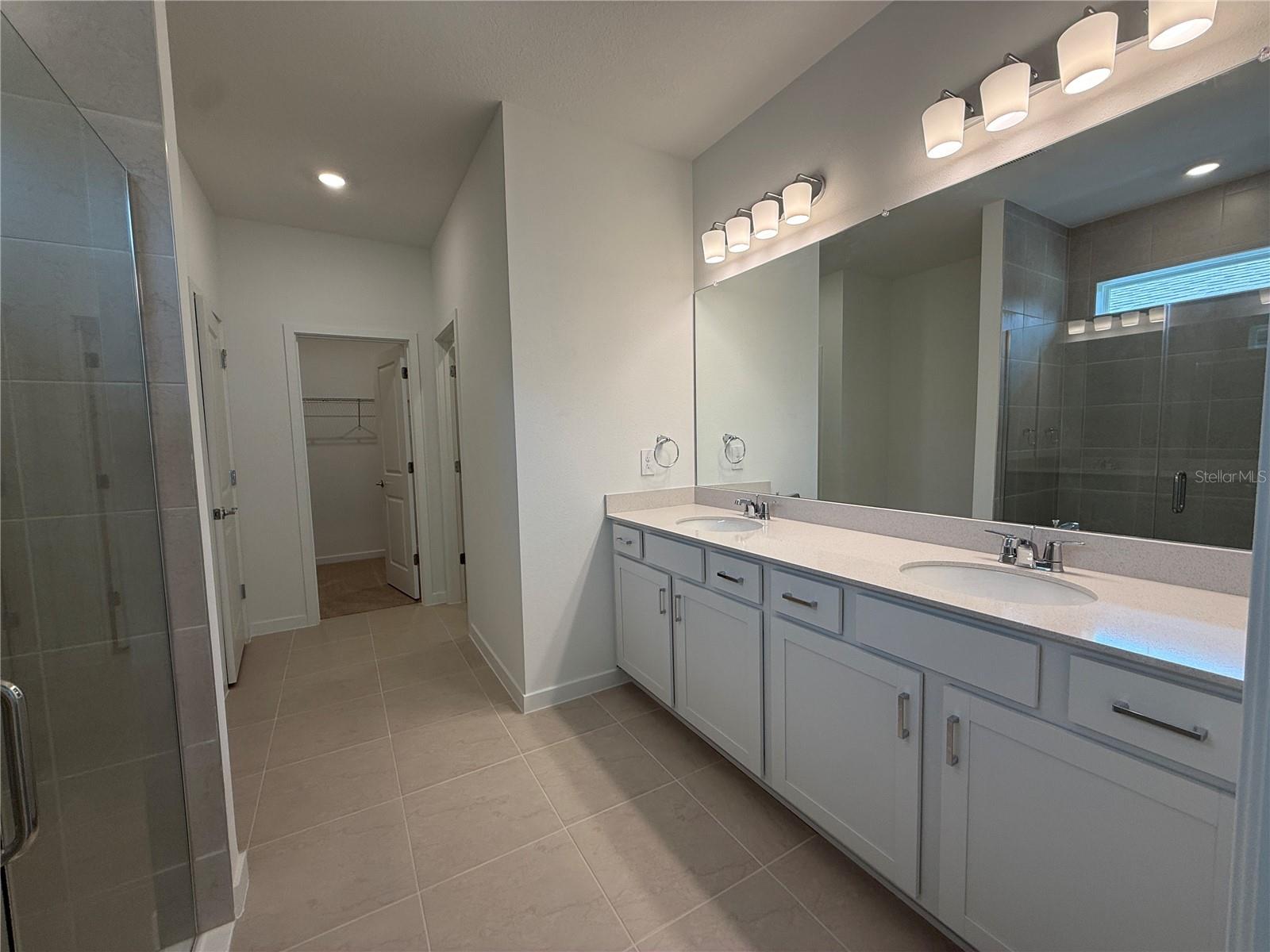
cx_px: 635
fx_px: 514
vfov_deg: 85.7
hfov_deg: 102.1
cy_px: 476
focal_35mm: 14
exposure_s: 1/120
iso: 64
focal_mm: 2.22
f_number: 2.2
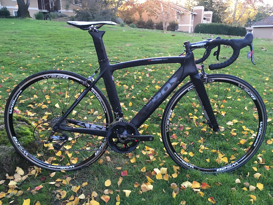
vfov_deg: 48.2
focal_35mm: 29
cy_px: 102
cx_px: 136
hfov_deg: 61.7
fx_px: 229
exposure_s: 1/30
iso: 32
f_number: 2.2
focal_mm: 4.15
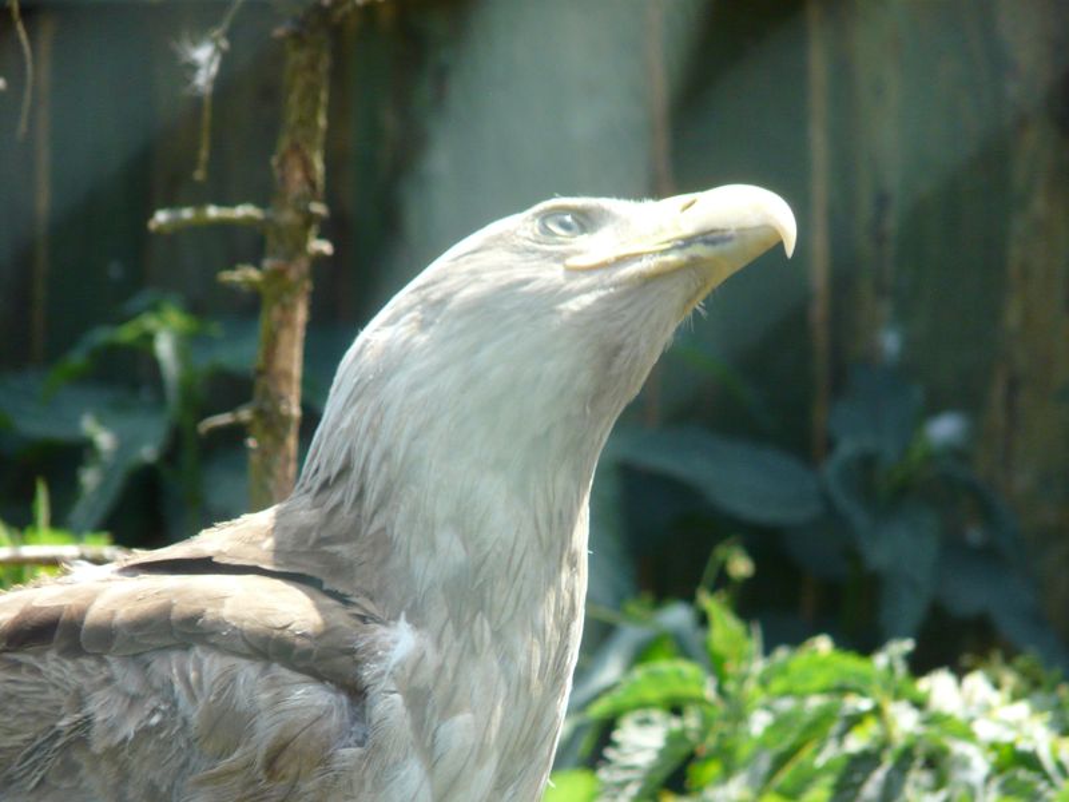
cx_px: 534
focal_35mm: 474
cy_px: 401
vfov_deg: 3.1
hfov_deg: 4.2
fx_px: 14638
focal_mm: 77.9
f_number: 4
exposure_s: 1/320
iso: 200
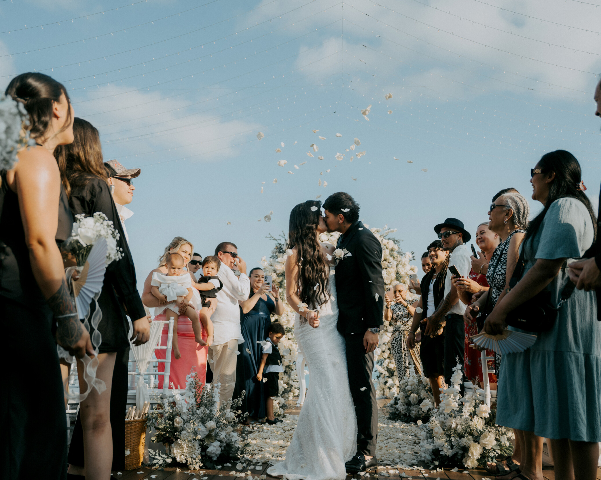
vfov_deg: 39.1
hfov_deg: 47.9
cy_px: 245
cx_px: 319
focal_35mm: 38
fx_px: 676
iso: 100
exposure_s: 1/1600
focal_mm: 33
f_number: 2.8
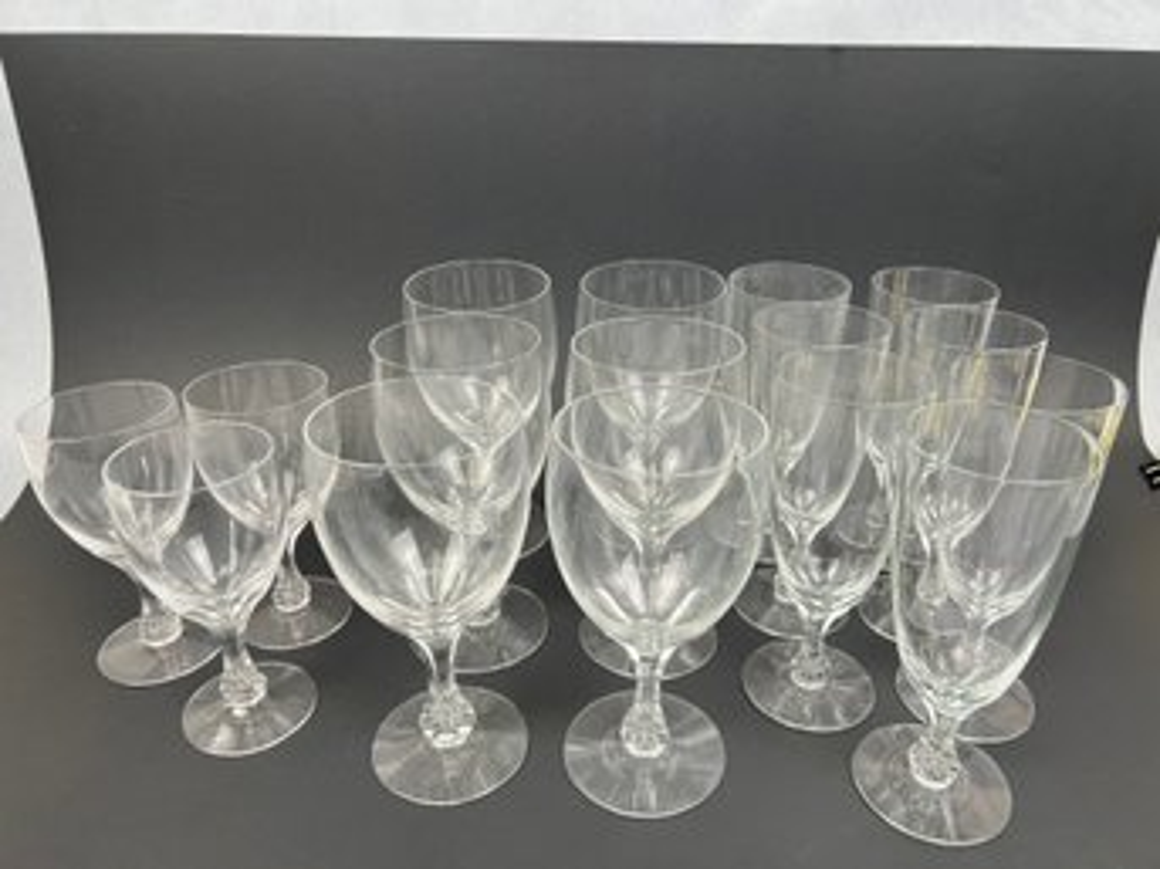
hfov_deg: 67.3
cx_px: 580
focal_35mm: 26
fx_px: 871
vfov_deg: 53.0
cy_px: 434
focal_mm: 5.7
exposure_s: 1/120
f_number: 1.5
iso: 80
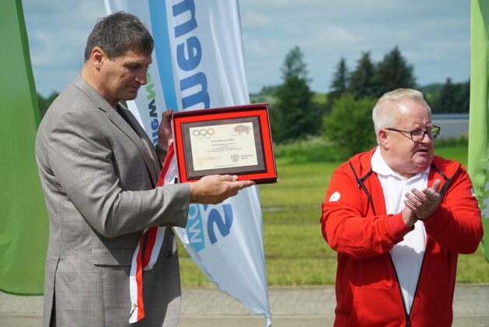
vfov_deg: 12.4
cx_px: 244
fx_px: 1508
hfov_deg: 18.4
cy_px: 164
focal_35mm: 111
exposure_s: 1/750
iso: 100
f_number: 5.6
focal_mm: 74
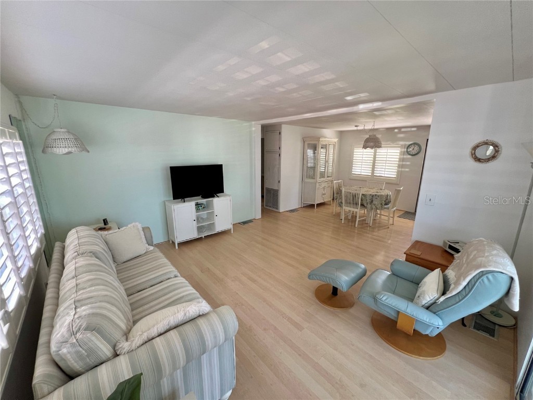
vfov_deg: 89.9
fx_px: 200
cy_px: 200
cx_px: 266
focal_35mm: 13
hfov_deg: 106.2
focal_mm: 1.57
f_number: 1.8
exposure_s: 1/99
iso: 160
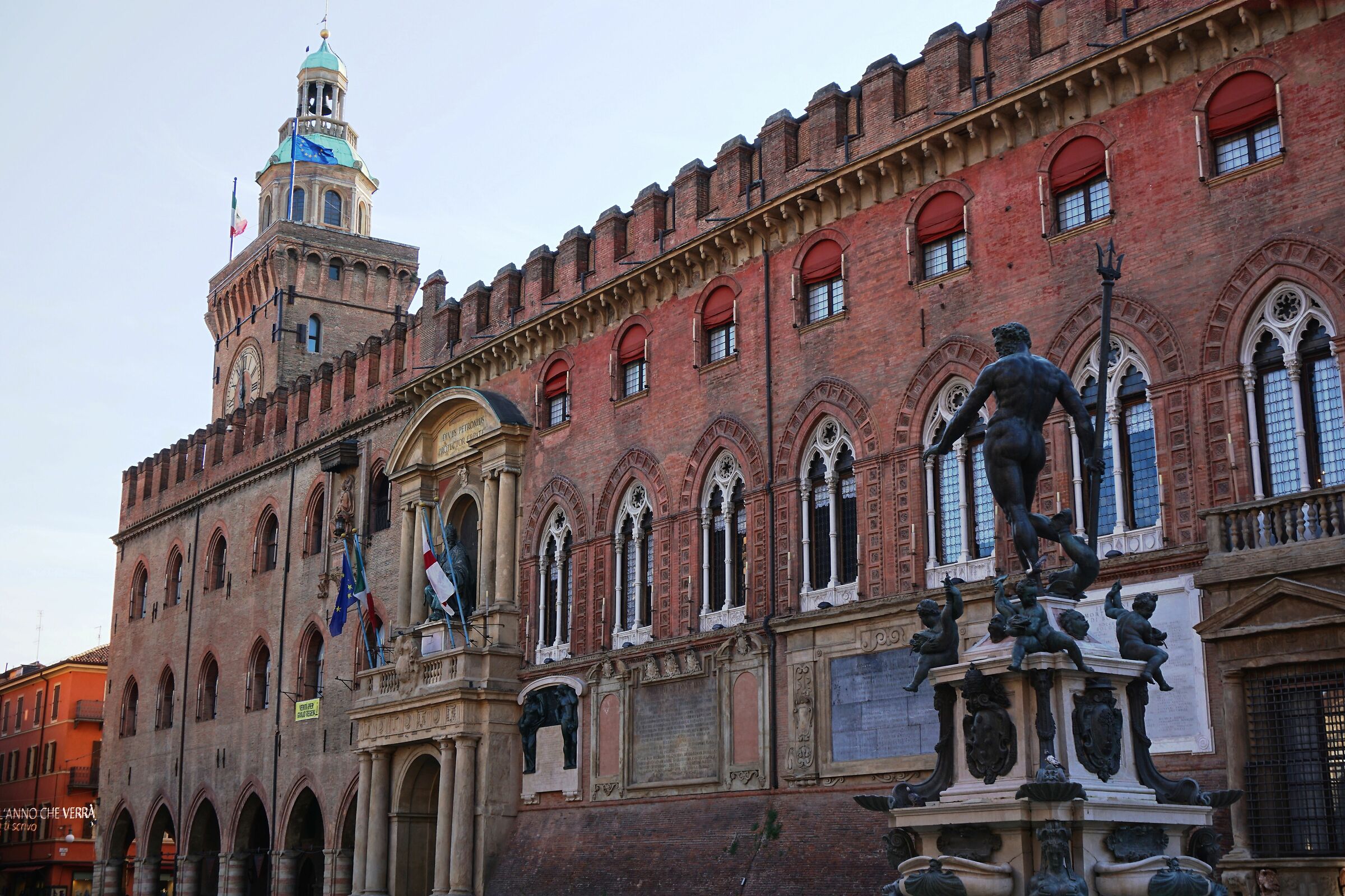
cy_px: 448
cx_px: 672
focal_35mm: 44
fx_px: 1625
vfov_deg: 30.8
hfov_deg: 45.0
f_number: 8
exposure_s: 1/100
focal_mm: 29
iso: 100
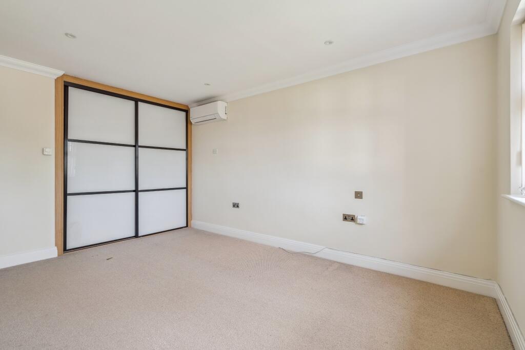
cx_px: 262
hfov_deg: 96.7
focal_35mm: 16
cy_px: 175
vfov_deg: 73.8
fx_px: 233
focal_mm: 16
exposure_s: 1/8
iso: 200
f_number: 8
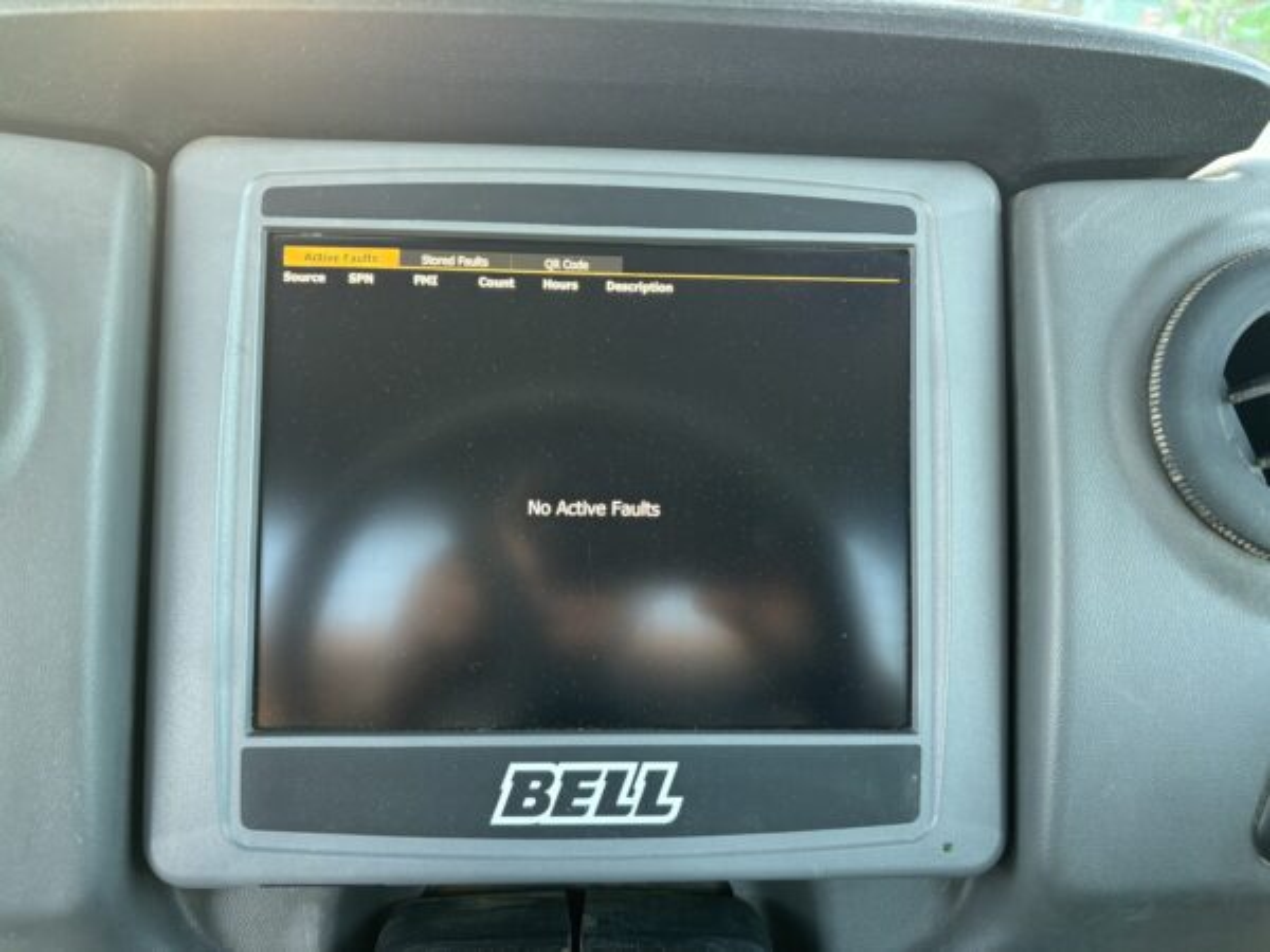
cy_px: 476
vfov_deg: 53.1
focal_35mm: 26
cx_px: 635
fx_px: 954
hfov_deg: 67.3
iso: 160
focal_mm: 5.96
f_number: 1.6
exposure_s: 1/60
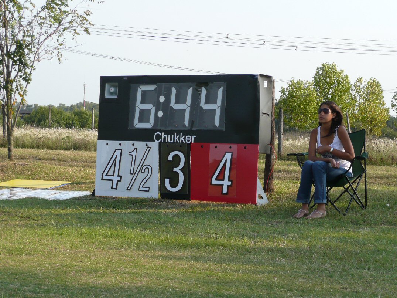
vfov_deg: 15.4
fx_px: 1101
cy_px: 149
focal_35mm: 96
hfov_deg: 20.4
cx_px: 198
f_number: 4.7
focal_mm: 15.7
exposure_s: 1/250
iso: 100
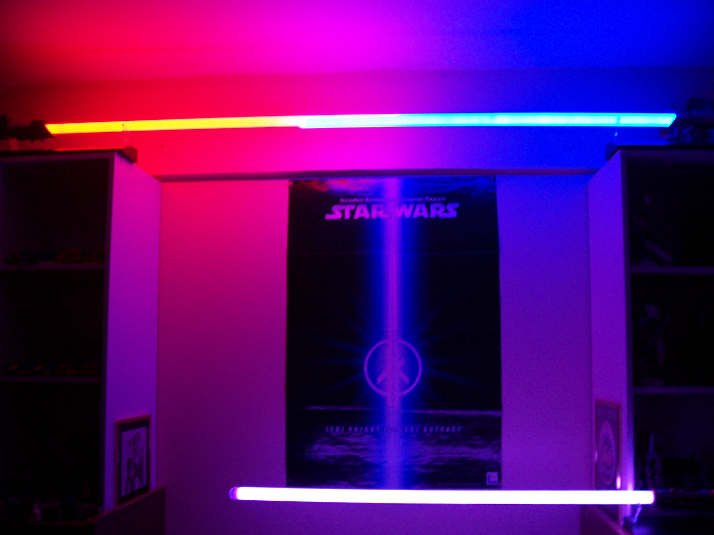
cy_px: 268
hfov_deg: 54.0
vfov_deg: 41.8
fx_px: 701
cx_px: 357
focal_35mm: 34
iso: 160
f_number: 2.7
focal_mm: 5.6
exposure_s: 1/4
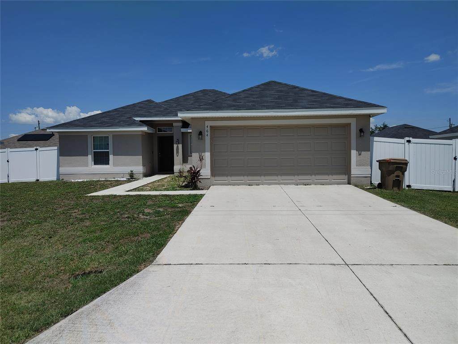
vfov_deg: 53.1
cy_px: 172
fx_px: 344
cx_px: 229
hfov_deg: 67.3
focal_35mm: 26
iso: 50
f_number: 1.8
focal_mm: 5.58
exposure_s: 1/6250
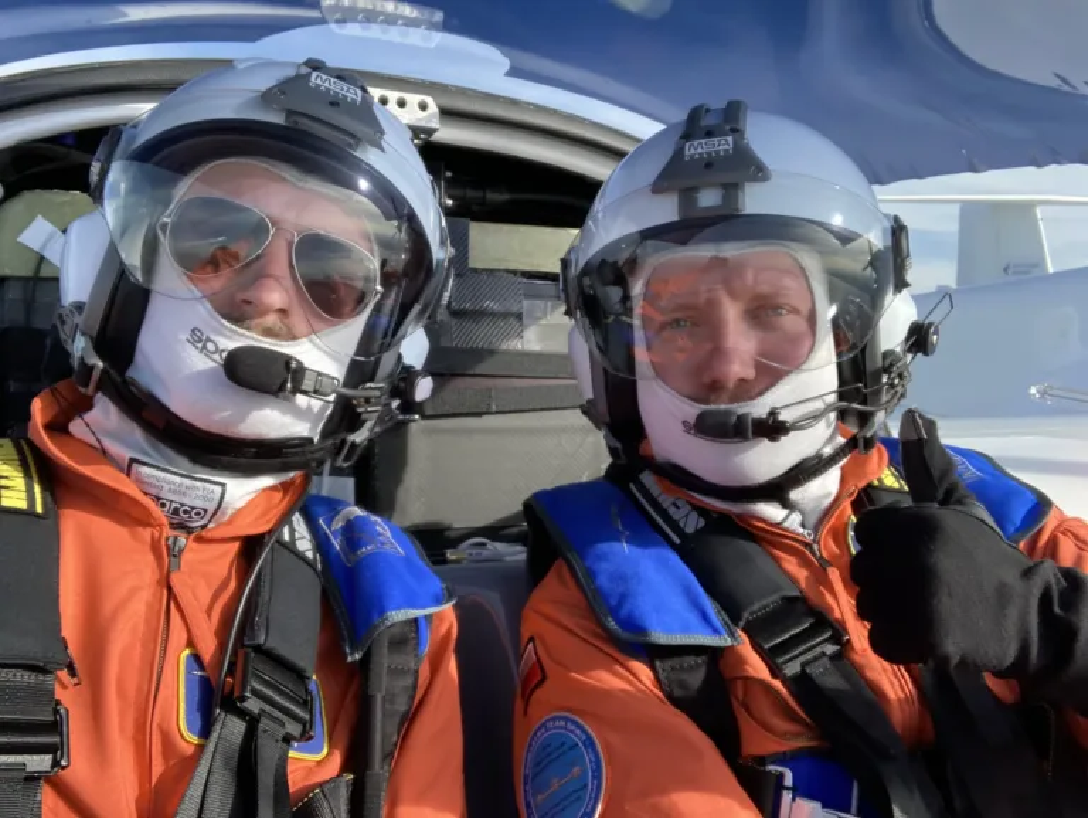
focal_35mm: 32
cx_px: 544
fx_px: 1006
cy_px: 409
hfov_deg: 56.8
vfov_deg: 44.2
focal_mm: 2.87
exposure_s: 1/371
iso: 20
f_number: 2.2
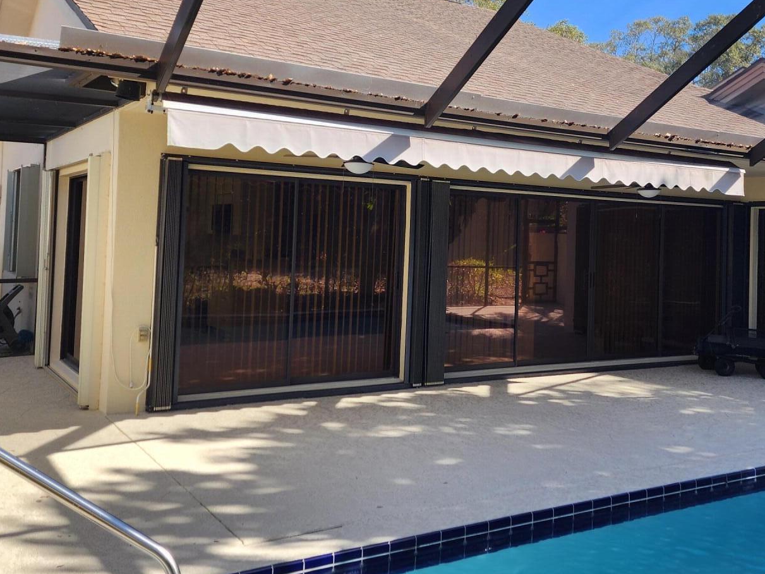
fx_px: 840
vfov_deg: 37.5
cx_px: 478
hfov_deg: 48.5
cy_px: 214
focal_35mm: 38
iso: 12
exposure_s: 1/329
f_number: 1.8
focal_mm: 6.4
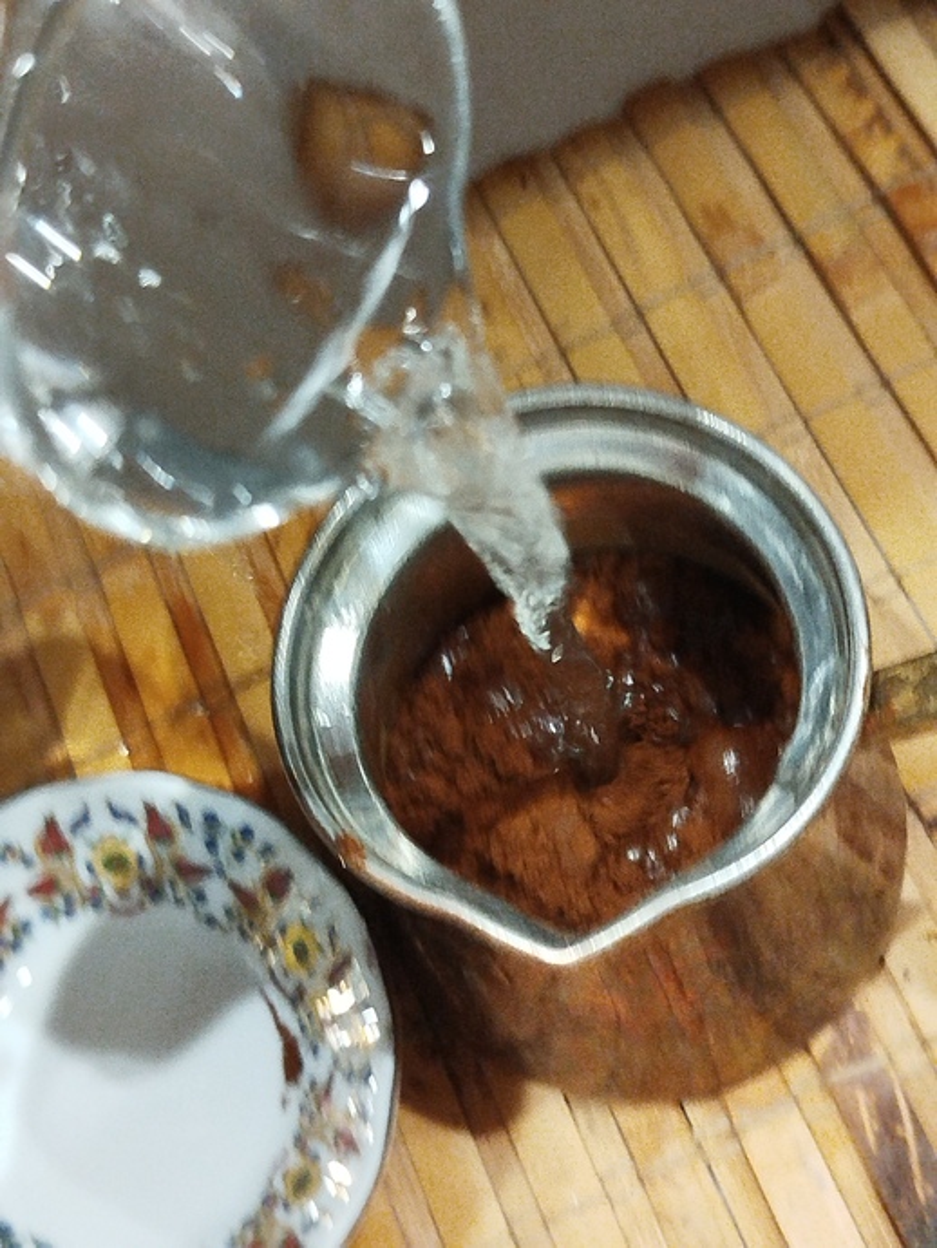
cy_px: 624
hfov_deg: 30.3
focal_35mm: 48
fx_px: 1731
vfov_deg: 39.6
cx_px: 468
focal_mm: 5.31
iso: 640
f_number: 1.7
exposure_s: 1/33
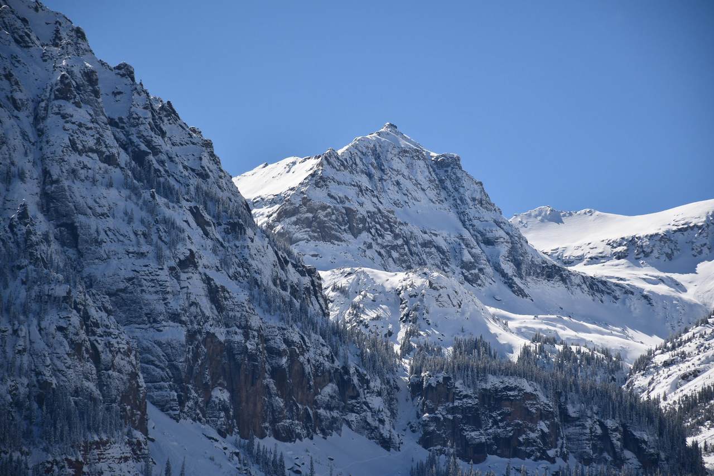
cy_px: 238
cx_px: 357
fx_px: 4164
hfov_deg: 9.8
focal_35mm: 210
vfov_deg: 6.5
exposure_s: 1/2000
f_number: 8
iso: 200
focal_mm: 140
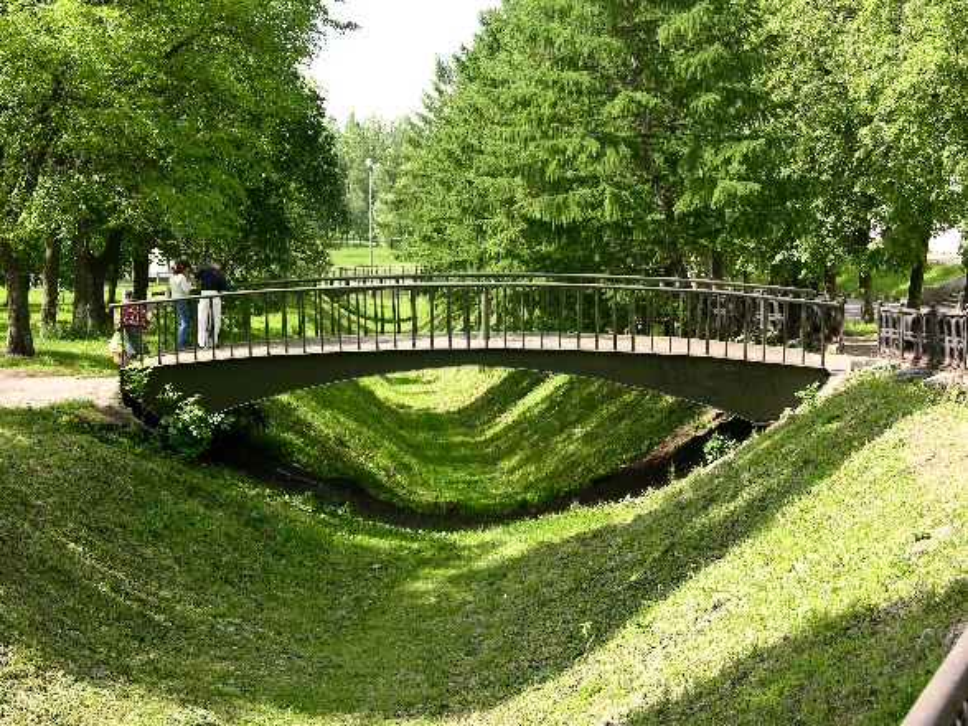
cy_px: 363
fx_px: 2460
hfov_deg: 22.3
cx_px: 484
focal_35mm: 88
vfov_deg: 16.8
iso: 50
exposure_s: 1/122
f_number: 4.4
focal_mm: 22.3
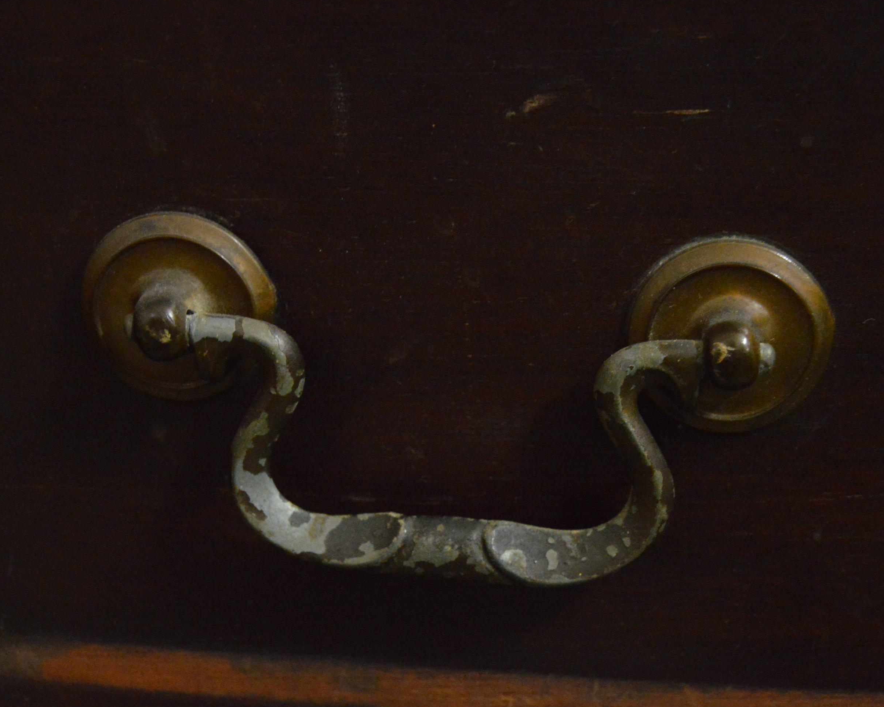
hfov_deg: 19.8
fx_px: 2527
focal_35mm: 97
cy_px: 345
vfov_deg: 15.9
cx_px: 451
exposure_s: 1/30
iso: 6400
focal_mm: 55
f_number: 5.6
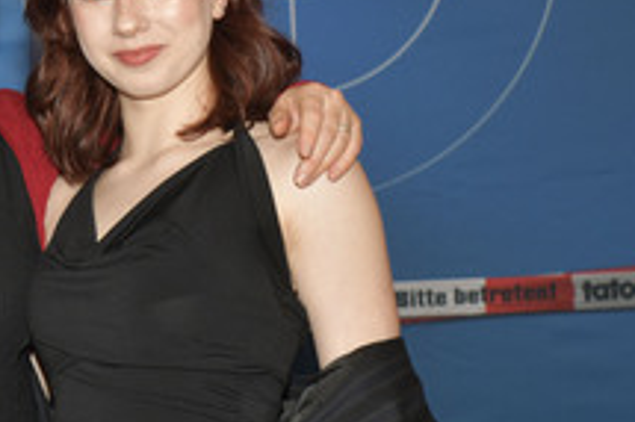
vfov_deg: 10.5
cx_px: 46
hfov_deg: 15.6
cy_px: 192
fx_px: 2291
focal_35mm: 130
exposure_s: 1/200
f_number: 5.6
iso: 640
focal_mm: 62
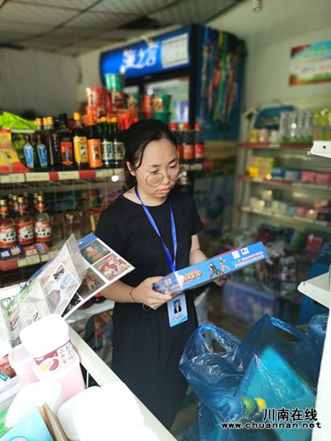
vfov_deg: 65.3
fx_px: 344
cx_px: 166
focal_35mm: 27
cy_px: 220
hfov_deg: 51.4
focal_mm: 5.58
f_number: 1.8
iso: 125
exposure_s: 1/100
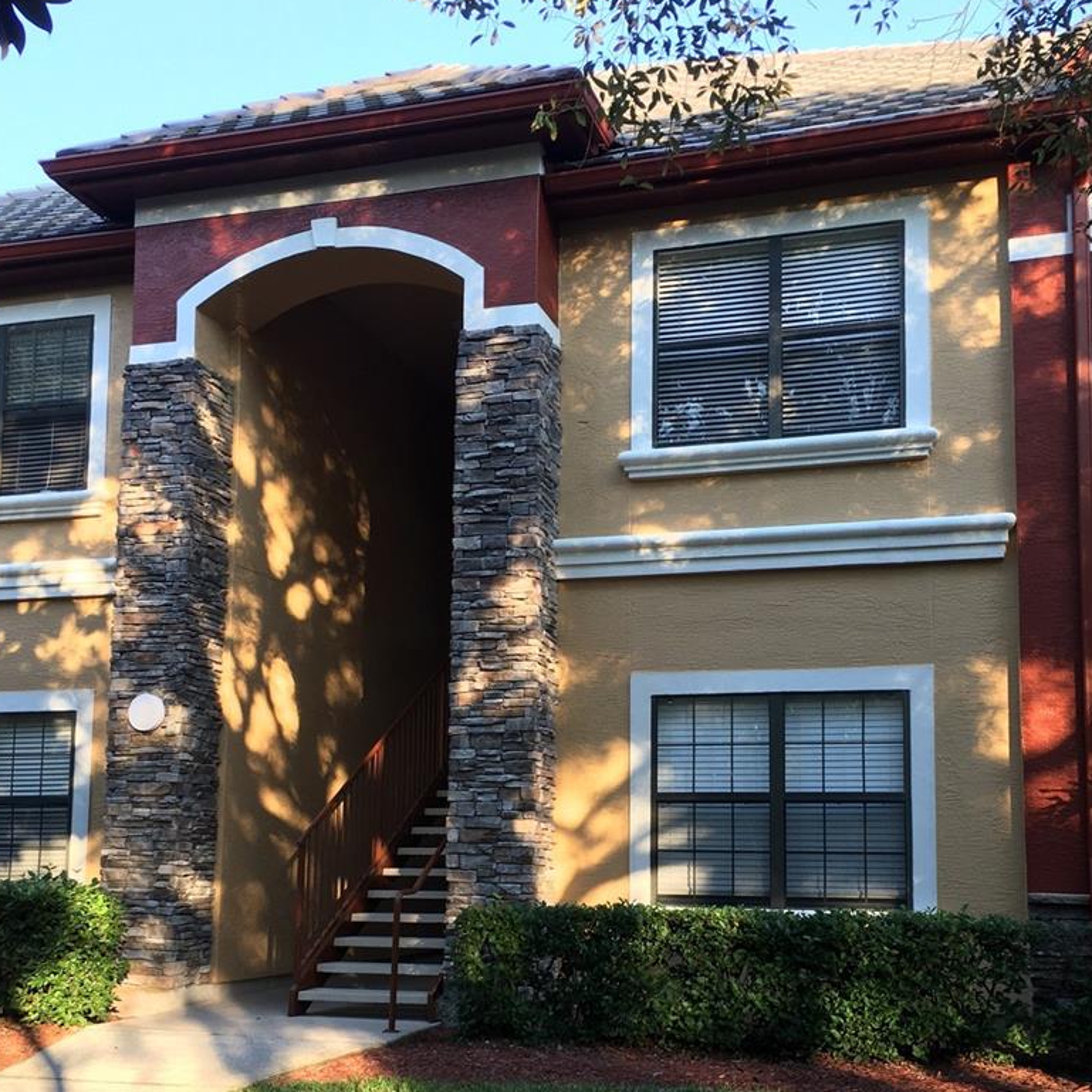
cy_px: 717
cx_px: 554
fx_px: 1428
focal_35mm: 40
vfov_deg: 41.4
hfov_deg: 41.9
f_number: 2.2
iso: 25
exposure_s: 1/120
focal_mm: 4.15
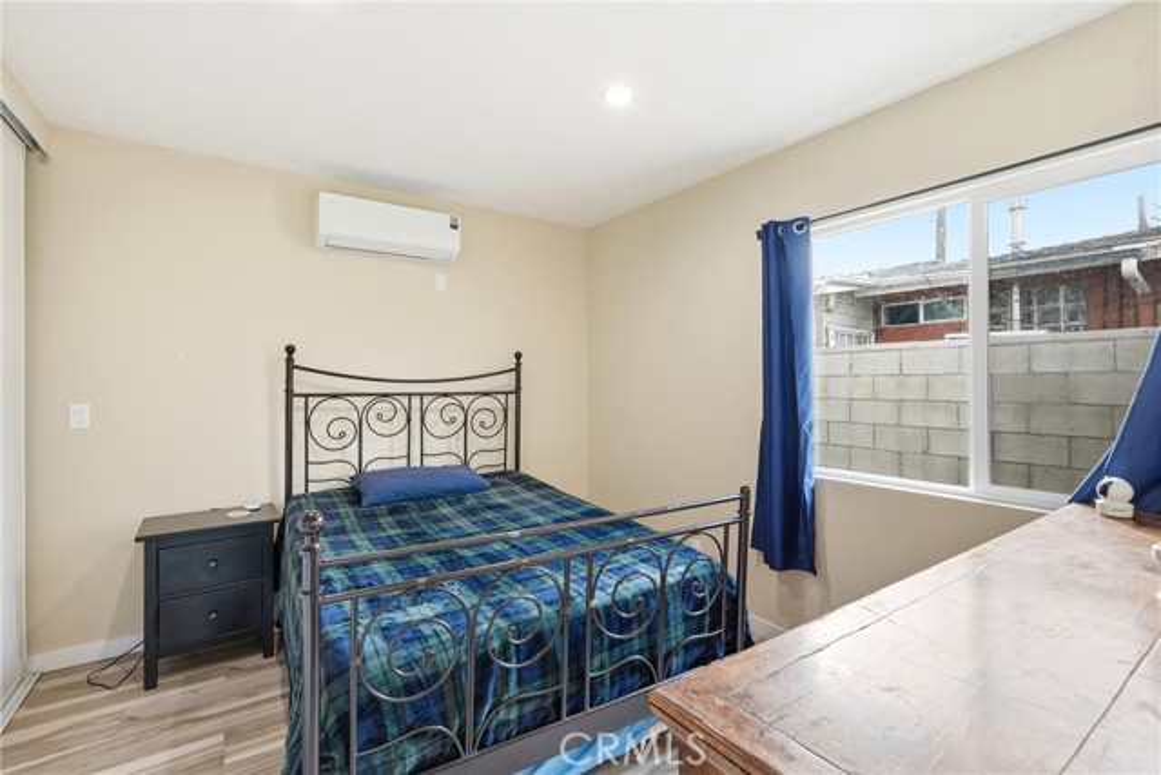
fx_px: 516
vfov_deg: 73.8
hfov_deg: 96.7
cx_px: 580
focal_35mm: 16
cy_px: 388
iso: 250
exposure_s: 1/80
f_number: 9
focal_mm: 16
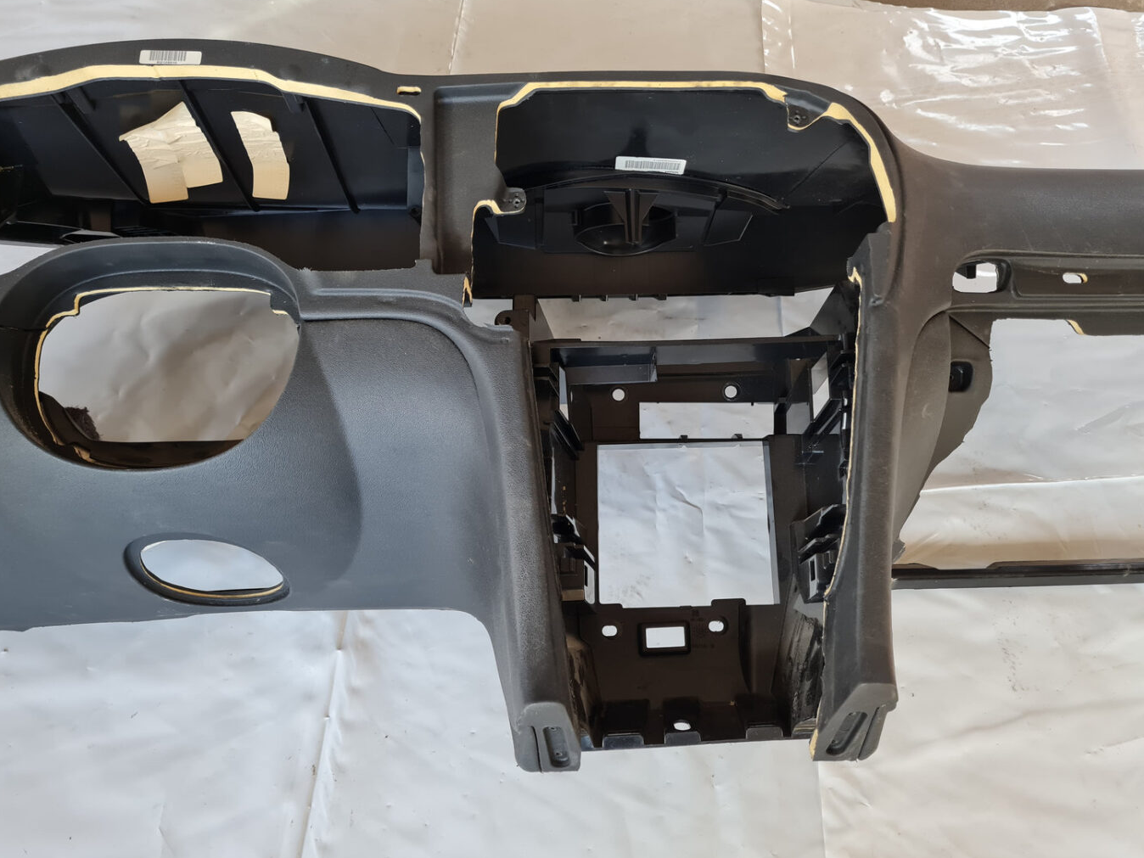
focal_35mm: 27
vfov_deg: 51.3
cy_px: 440
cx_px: 571
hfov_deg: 65.3
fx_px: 892
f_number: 1.8
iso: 200
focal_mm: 5.4
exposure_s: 1/100
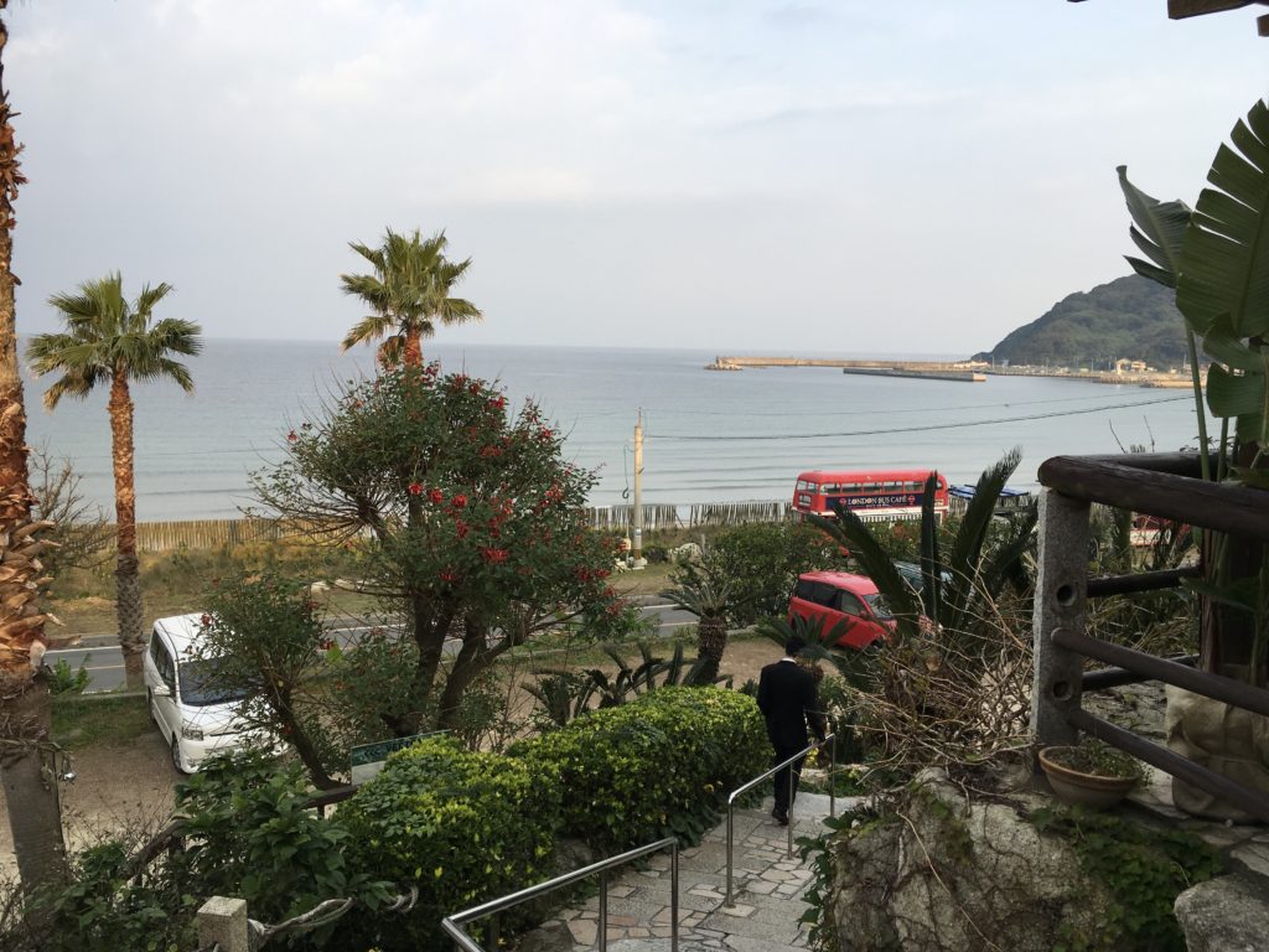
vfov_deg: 48.2
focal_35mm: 29
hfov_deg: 61.7
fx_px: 1063
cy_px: 476
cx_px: 634
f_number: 2.2
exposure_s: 1/392
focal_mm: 4.15
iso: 25
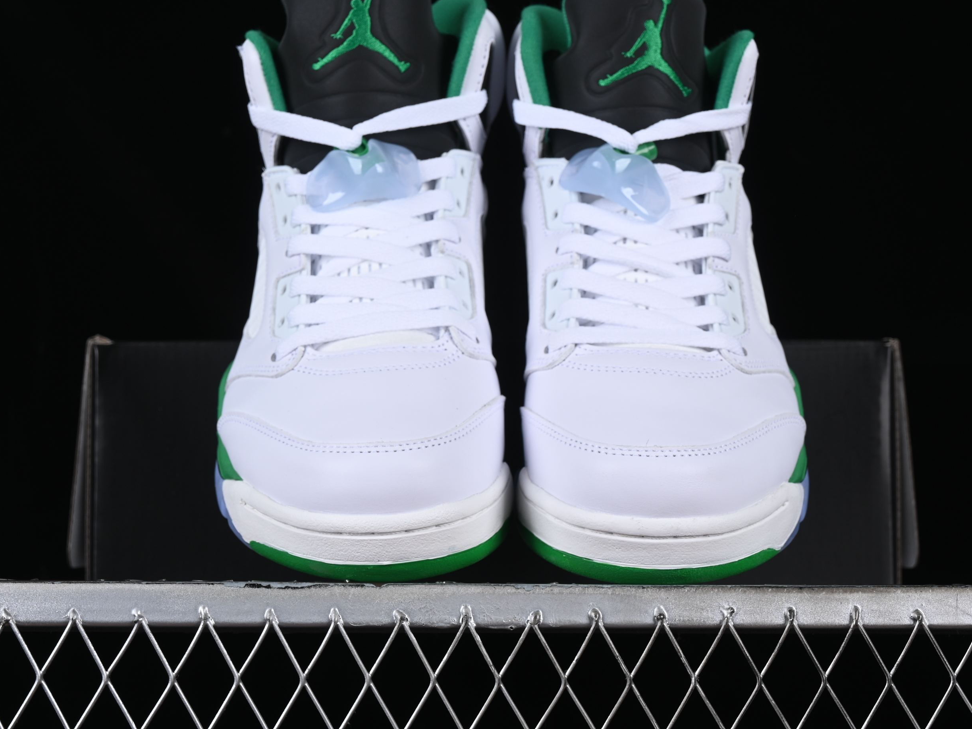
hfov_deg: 23.8
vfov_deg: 18.0
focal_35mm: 82
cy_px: 361
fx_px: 2303
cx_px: 494
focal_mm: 50
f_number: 9
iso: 160
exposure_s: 1/80
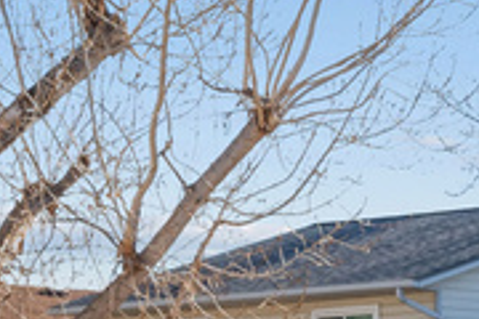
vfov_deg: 7.7
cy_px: 619
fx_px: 2275
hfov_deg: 10.8
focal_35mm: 171
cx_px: 1014
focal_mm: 30
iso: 800
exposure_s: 1/125
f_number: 8
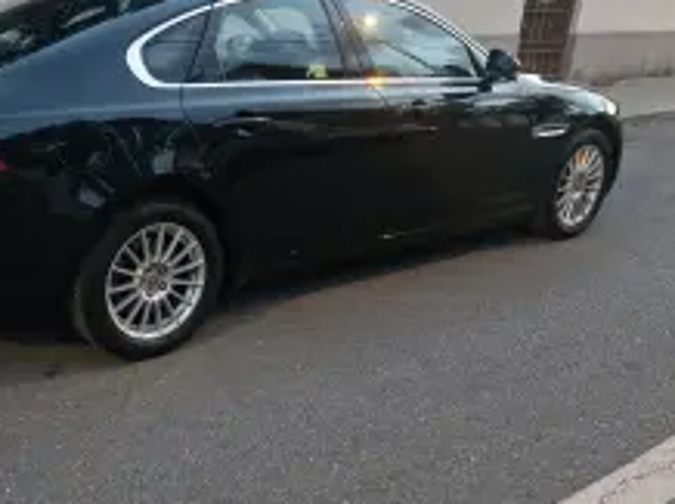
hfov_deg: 46.9
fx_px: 740
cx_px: 155
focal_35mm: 38
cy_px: 260
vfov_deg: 37.6
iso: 1250
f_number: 1.8
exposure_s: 1/20
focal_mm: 5.54
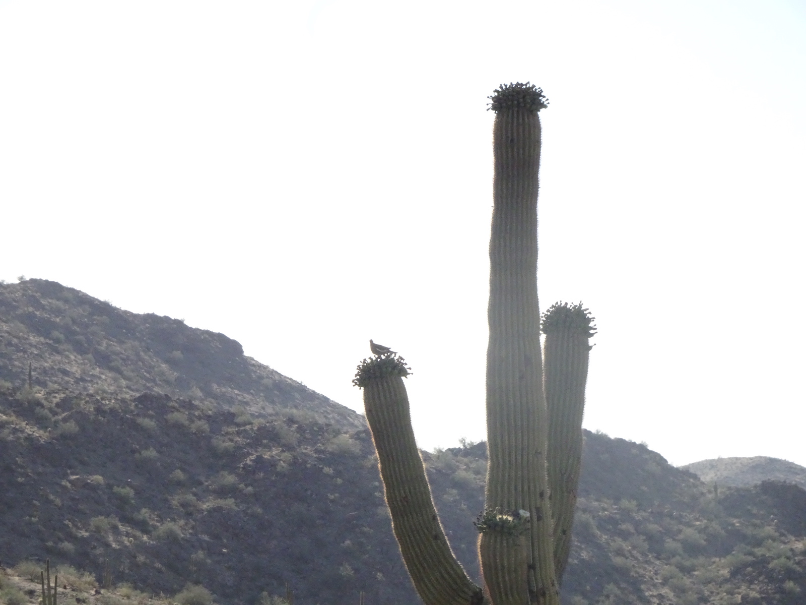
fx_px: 3586
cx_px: 403
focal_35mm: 154
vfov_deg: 9.6
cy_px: 302
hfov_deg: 12.8
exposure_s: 1/2000
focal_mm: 26.39
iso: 800
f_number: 6.3
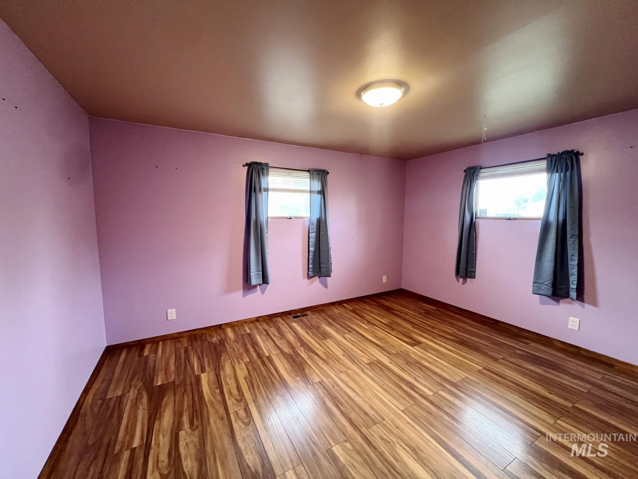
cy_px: 240
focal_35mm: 13
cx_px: 319
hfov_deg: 106.2
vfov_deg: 89.9
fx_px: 240
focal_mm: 1.57
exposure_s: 1/60
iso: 320
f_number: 1.8
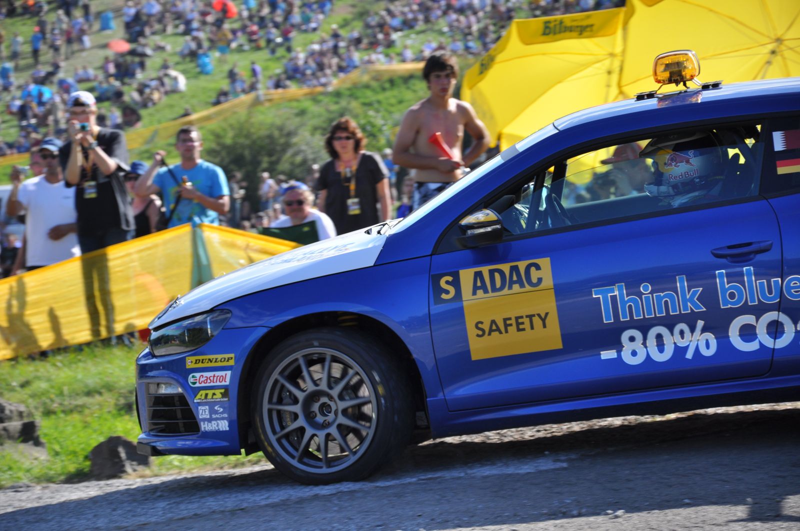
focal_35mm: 158
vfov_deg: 8.7
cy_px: 266
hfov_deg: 13.1
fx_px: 3495
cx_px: 400
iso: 200
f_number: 5.6
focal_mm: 105
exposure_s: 1/500
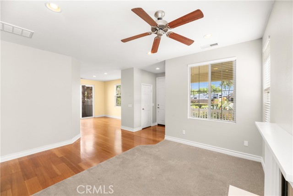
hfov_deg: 104.2
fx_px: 114
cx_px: 146
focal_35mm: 14
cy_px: 98
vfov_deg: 81.2
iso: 800
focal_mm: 14
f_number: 8
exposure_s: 1/50
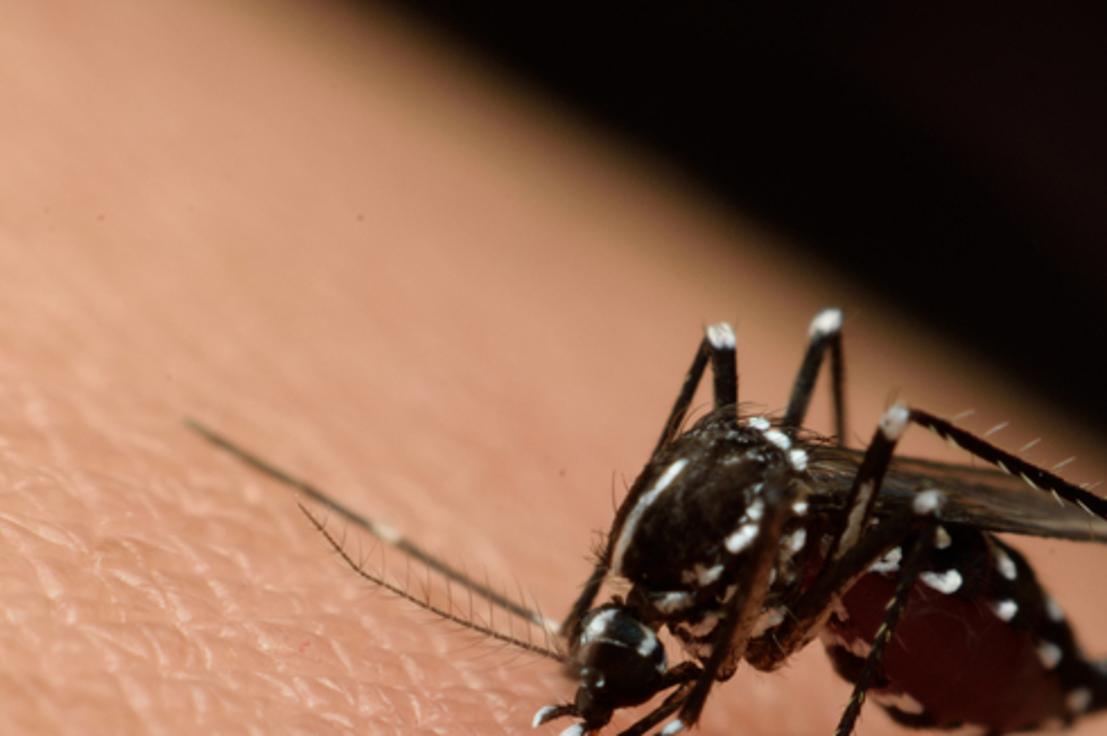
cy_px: 602
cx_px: 651
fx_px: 4390
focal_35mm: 143
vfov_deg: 9.6
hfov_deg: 14.4
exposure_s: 1/125
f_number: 22
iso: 200
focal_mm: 55
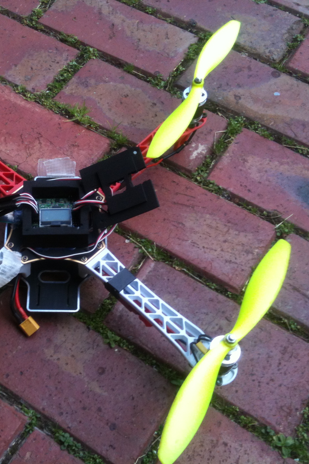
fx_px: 631
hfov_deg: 26.8
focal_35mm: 49
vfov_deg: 40.3
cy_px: 233
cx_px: 48
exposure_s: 1/151
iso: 64
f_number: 2.8
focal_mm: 3.85
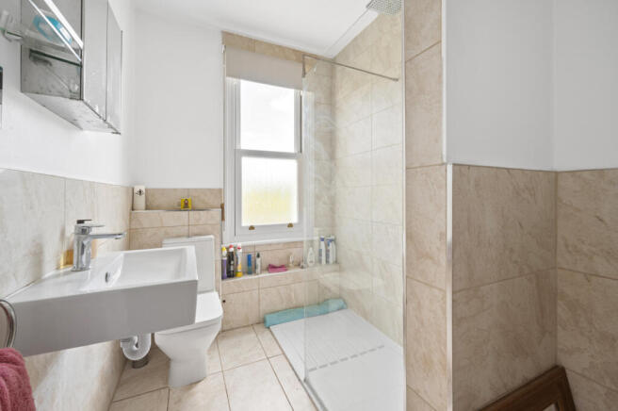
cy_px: 206
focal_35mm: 14
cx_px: 309
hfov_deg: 102.4
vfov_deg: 79.1
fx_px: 249
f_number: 16
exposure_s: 1/6
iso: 200
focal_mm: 14.5
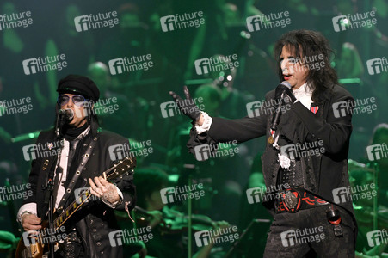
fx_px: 2154
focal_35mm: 200
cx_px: 194
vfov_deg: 6.9
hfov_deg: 10.3
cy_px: 129
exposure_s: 1/640
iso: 1600
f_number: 4
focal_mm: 200
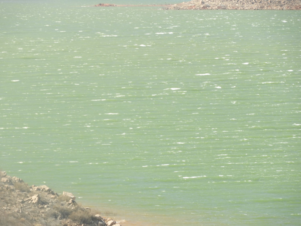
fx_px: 3913
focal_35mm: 450
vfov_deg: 3.3
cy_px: 113
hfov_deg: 4.4
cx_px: 150
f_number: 5.6
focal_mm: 80.6
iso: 100
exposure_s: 1/320
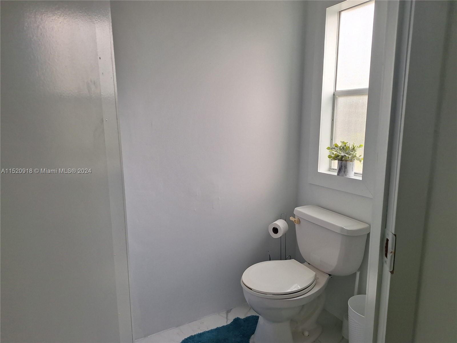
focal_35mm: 23
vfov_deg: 58.9
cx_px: 228
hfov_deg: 73.9
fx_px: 304
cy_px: 172
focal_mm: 5.54
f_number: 1.8
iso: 40
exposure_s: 1/233
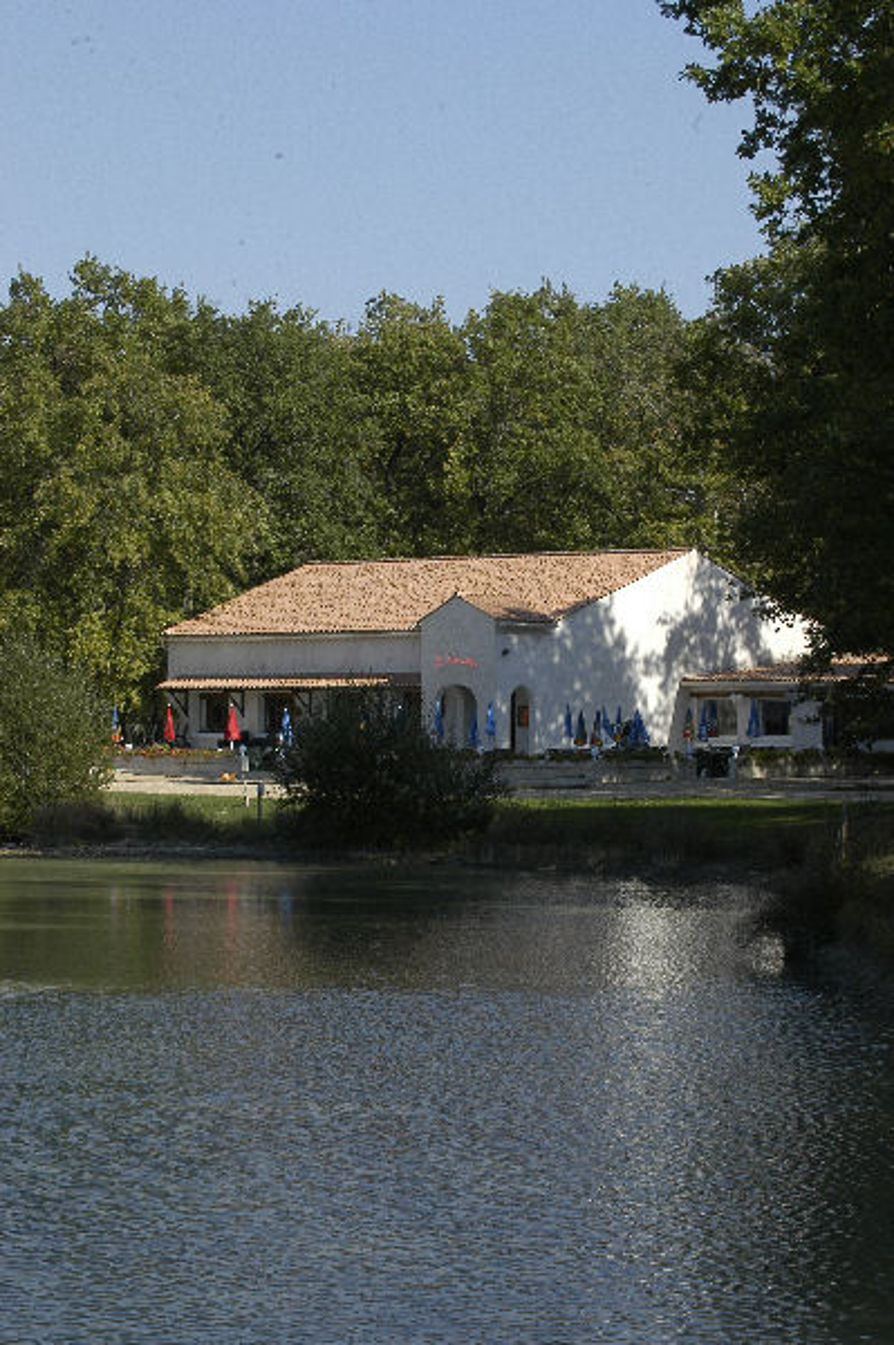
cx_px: 447
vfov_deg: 19.5
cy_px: 672
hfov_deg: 13.0
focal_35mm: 105
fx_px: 3918
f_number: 11
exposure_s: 1/200
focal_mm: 70
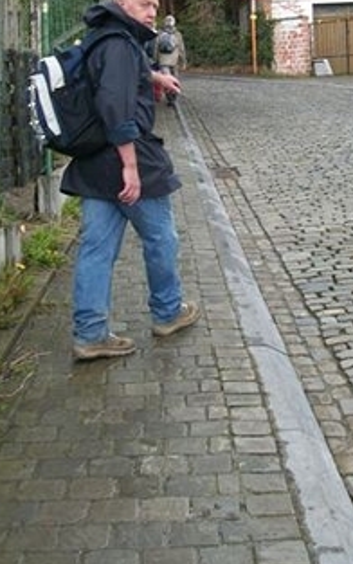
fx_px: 999
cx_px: 268
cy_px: 114
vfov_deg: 30.7
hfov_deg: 19.9
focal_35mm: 65
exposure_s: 1/160
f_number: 2.9
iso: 80
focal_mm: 5.7
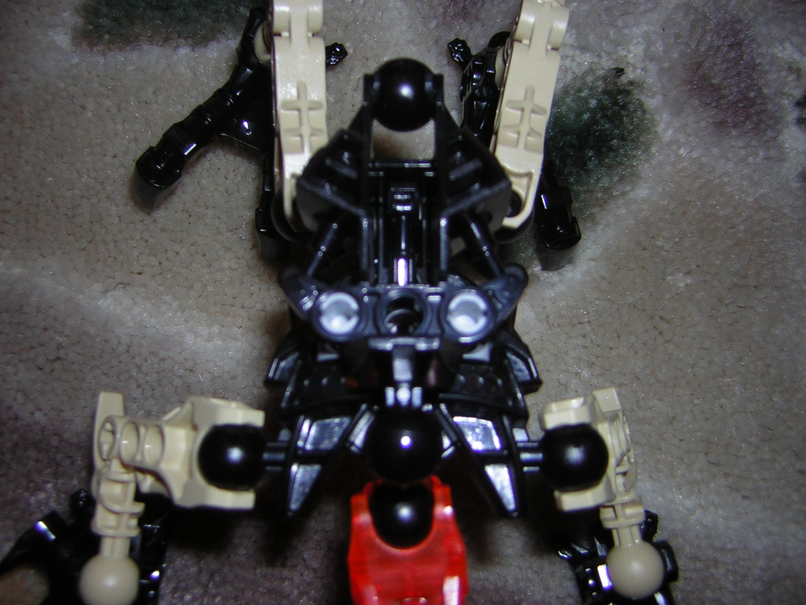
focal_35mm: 37
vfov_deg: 38.7
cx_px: 407
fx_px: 862
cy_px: 309
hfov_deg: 50.1
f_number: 2.6
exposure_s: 1/60.1
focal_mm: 4.7
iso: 50
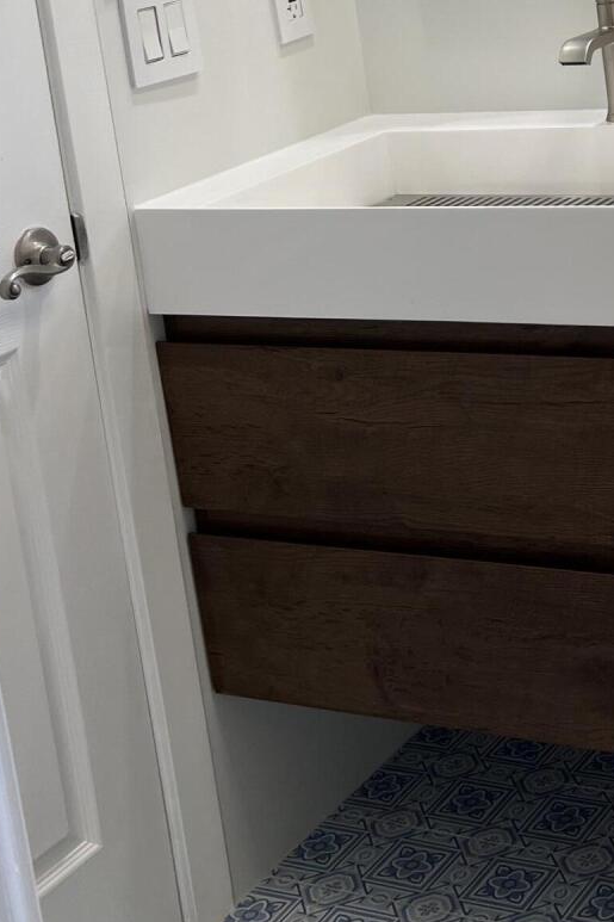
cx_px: 647
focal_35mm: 70
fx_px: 1791
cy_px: 47
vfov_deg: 27.5
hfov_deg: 18.8
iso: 32
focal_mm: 5.7
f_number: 1.5
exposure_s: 1/120
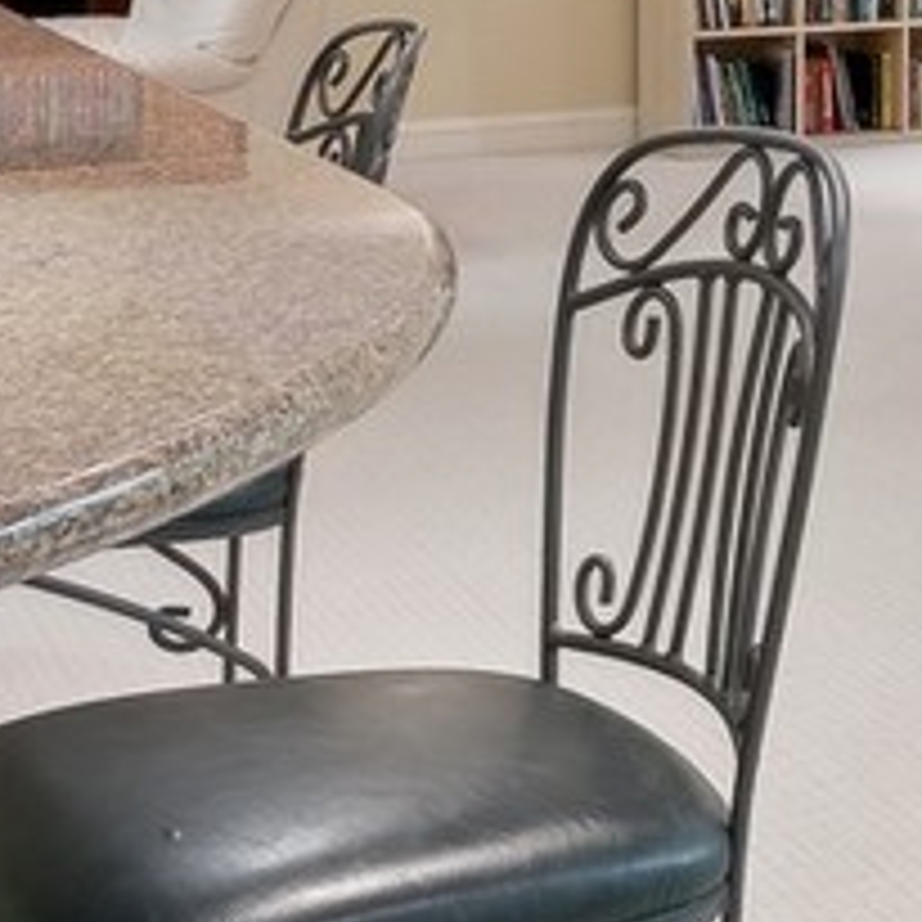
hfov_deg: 16.9
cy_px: -229
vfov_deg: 17.5
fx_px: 2833
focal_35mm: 94
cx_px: 1349
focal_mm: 14
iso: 200
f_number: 9.5
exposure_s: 1/4
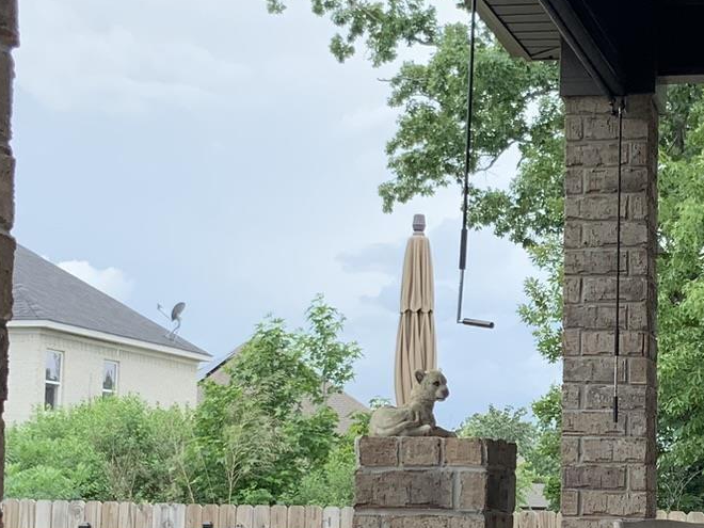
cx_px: 515
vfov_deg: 16.3
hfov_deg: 21.6
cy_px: 385
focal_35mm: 90
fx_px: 1830
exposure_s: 1/284
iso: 16
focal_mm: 3
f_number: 1.8
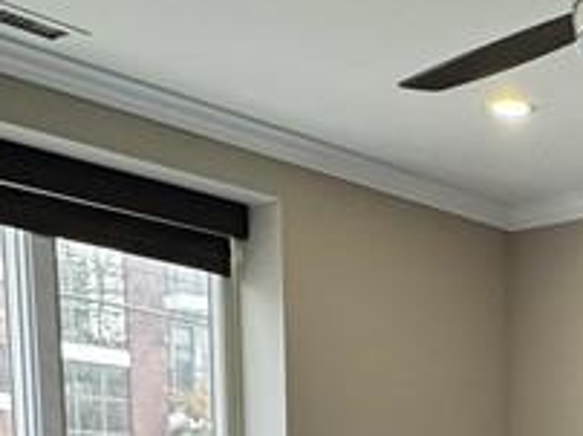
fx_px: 1194
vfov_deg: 17.7
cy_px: 719
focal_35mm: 71
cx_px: 716
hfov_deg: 24.6
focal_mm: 2.22
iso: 160
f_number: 2.2
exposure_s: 1/120
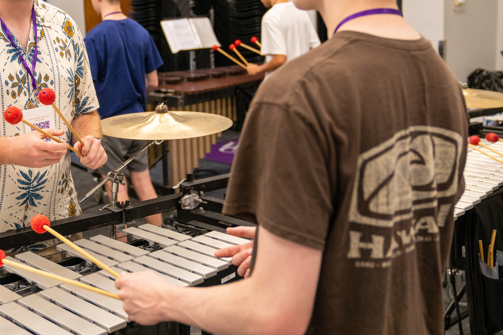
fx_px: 726
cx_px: 153
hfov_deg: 37.6
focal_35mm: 52
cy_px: 100
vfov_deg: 25.8
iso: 1600
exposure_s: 1/320
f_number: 2.8
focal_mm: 32
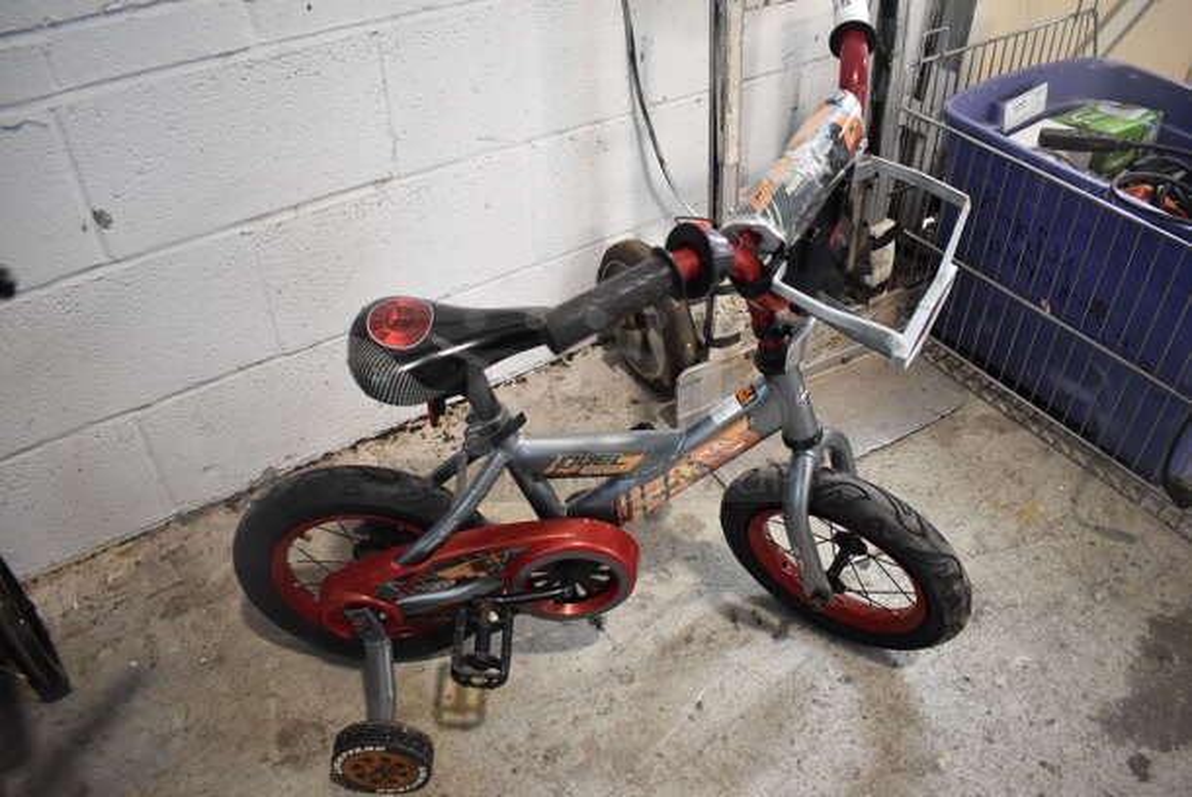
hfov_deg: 67.3
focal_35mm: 27
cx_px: 596
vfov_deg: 48.0
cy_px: 398
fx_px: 895
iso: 1250
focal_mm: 18
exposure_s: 1/125
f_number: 3.5
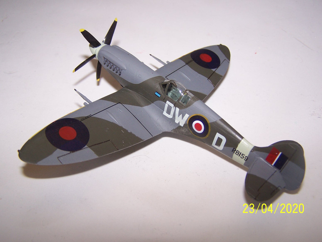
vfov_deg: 37.7
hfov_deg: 49.0
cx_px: 161
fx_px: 353
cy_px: 121
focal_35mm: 38
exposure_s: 1/60
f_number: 2.8
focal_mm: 6.3
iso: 80
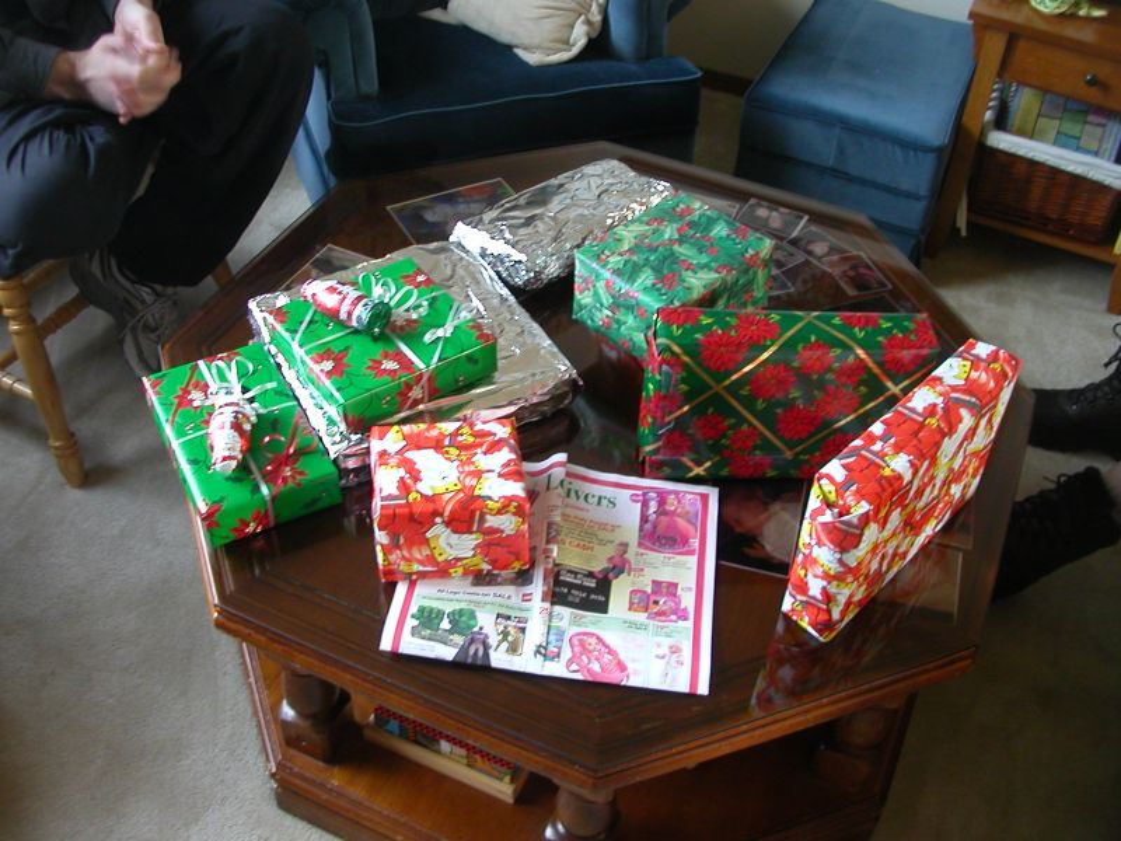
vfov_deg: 38.7
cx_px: 560
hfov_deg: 50.1
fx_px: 1198
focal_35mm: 37
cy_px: 420
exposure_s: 1/13.1
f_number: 2.7
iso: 100
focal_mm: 5.6
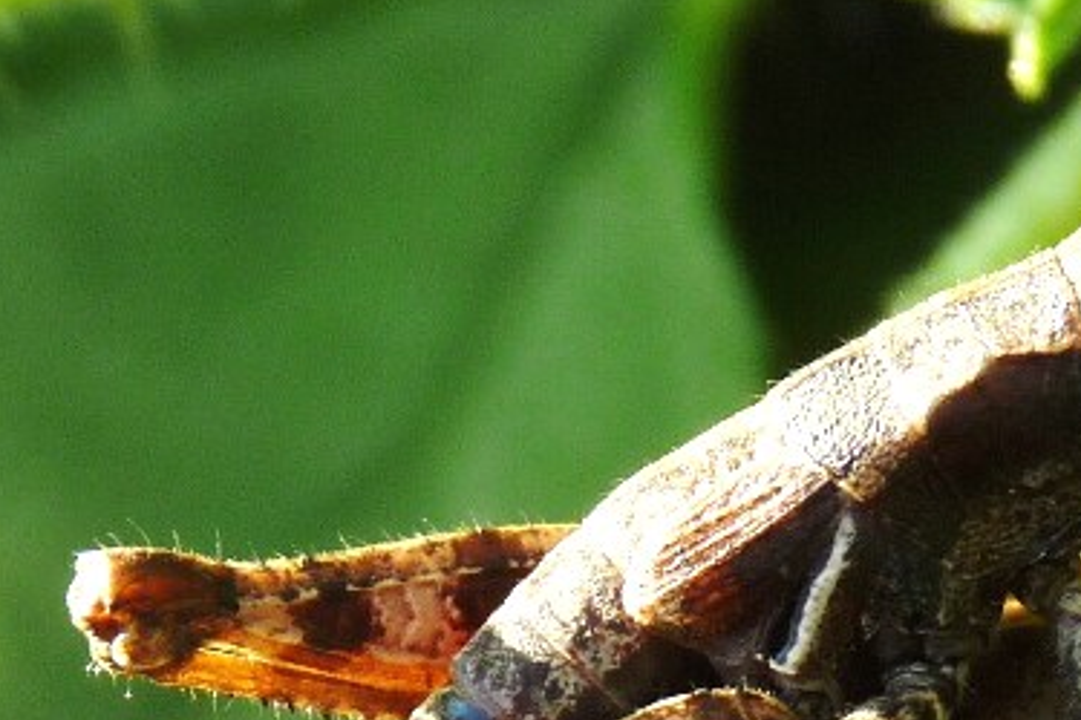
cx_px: 1124
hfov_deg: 4.7
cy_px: 588
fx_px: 13121
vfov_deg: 3.1
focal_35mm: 437
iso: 100
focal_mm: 15.5
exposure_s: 1/100
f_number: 3.6
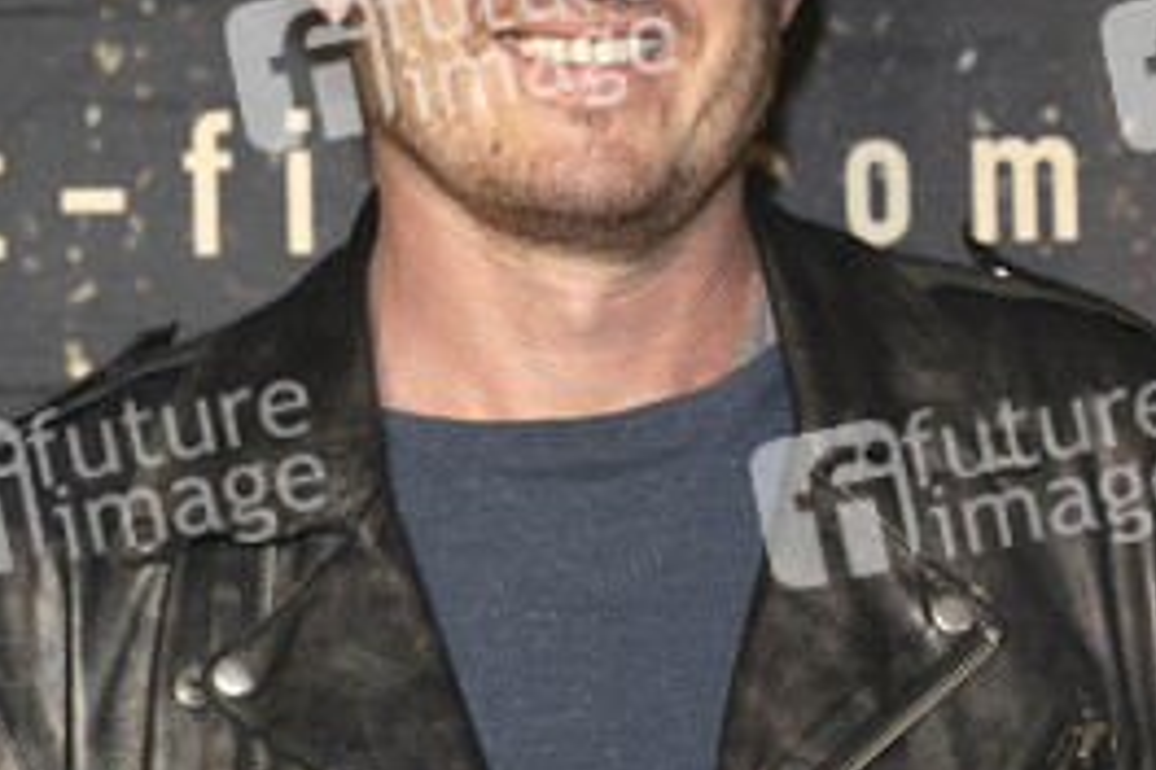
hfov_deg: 11.3
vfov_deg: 7.5
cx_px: 578
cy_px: 267
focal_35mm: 182
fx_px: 5844
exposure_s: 1/200
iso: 800
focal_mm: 120
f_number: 5.6
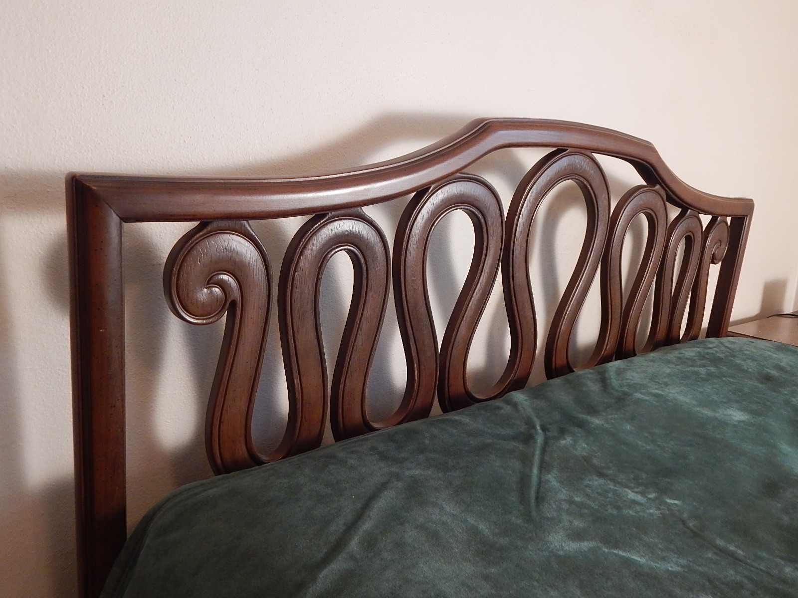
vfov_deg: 49.7
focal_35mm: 28
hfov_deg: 63.4
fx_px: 645
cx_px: 399
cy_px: 299
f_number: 3.2
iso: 400
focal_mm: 5.1
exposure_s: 1/25
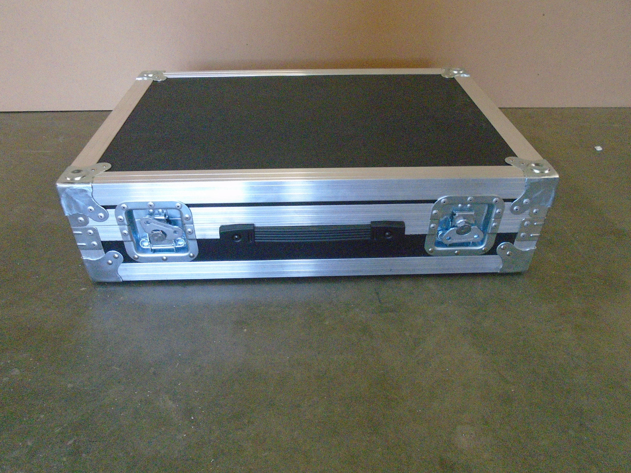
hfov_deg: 67.3
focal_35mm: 26
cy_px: 236
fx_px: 474
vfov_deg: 53.1
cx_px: 316
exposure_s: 1/125
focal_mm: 4.6
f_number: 3.2
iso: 800
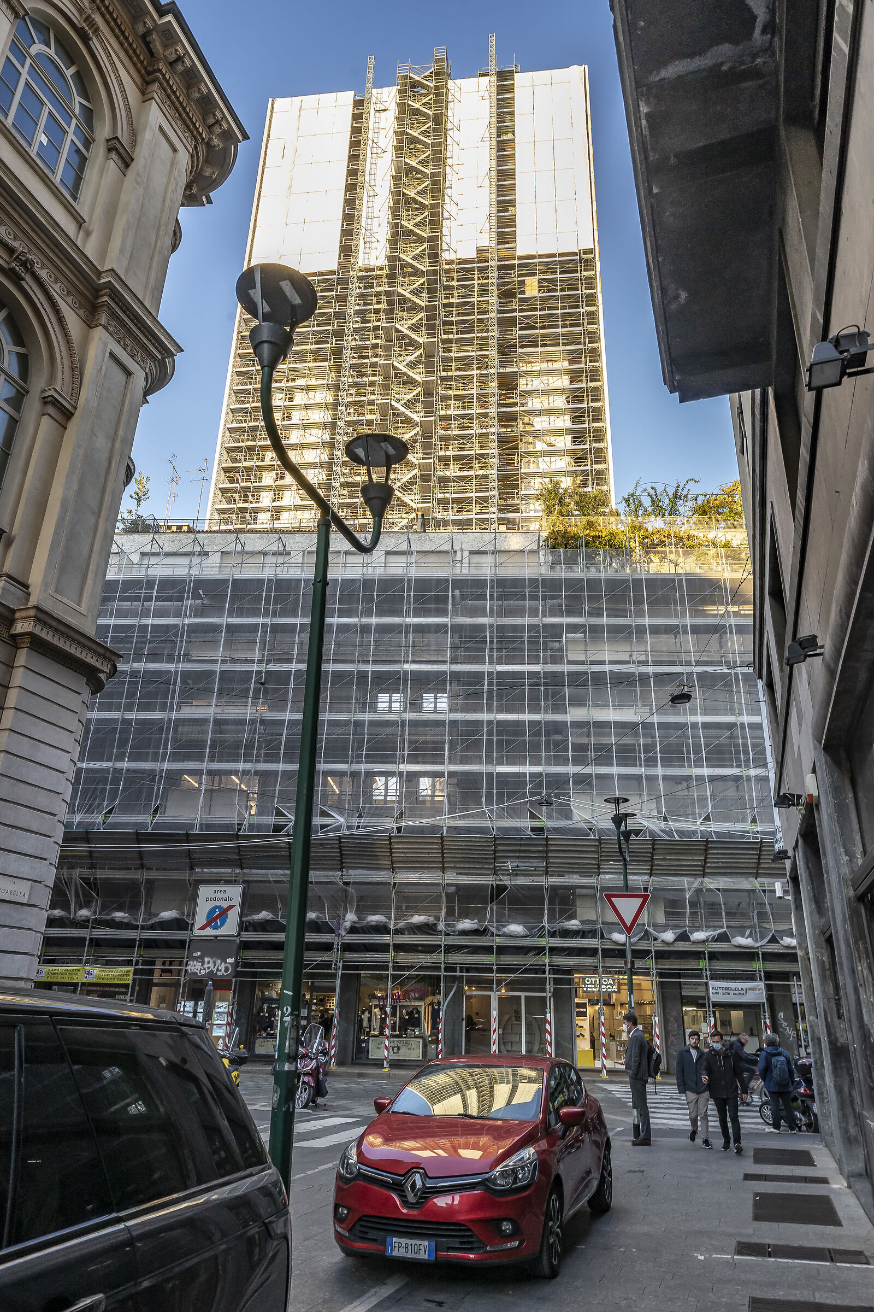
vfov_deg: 76.1
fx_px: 838
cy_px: 656
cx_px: 437
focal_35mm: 23
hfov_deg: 55.1
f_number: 11
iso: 640
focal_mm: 23
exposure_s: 1/60
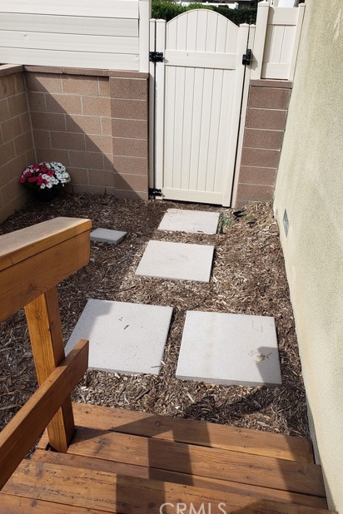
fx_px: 400
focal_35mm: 28
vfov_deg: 65.5
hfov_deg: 46.4
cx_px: 177
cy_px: 256
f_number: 2.4
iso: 50
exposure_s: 1/927
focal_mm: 4.3
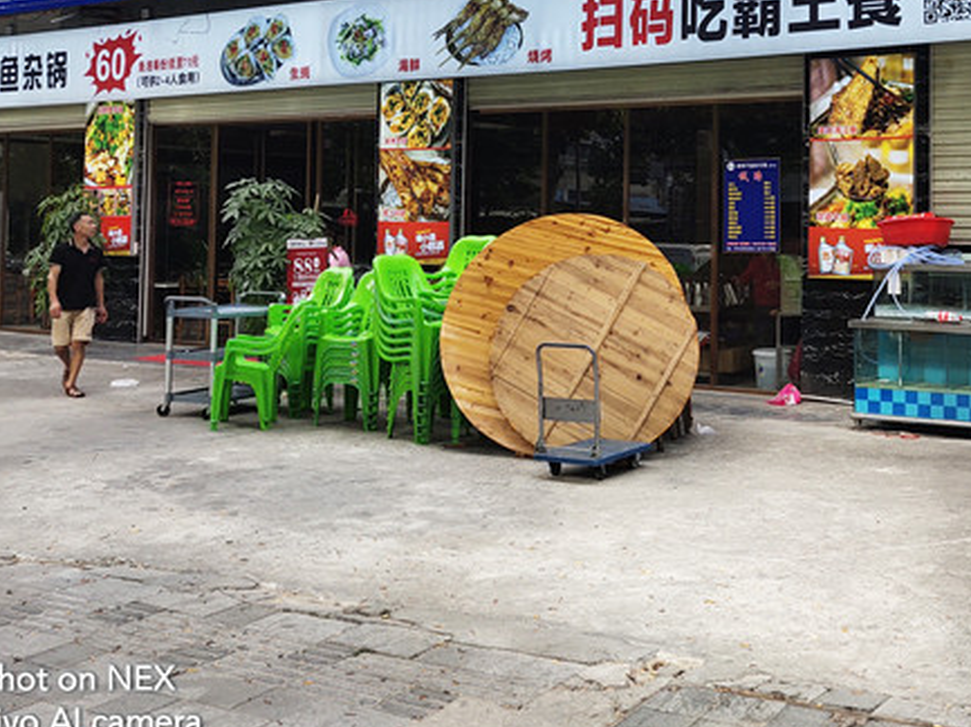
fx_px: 1457
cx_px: 639
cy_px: 132
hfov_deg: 36.5
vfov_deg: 27.4
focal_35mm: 52
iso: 50
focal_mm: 4.35
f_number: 1.8
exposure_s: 1/423
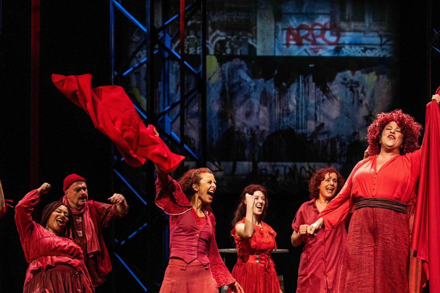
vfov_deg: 10.5
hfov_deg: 15.6
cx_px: 346
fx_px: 1601
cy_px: 209
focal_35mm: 131
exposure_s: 1/320
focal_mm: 80
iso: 1600
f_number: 2.8
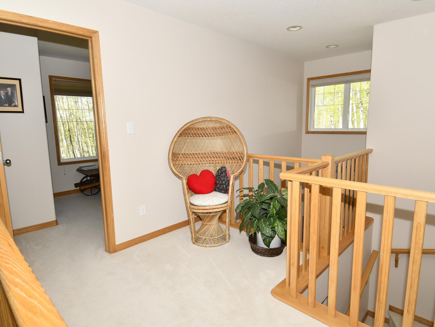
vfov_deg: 66.0
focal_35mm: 20
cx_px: 229
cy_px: 159
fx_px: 251
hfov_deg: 81.7
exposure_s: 1/60
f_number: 8
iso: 560
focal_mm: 12
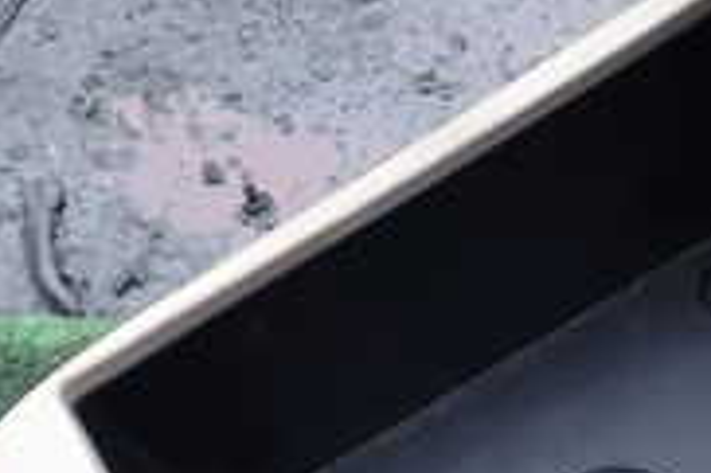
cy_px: 586
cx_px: 383
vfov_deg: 12.9
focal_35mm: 103
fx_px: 2032
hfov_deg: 19.8
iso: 100
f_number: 2.3
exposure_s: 1/60
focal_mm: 5.4
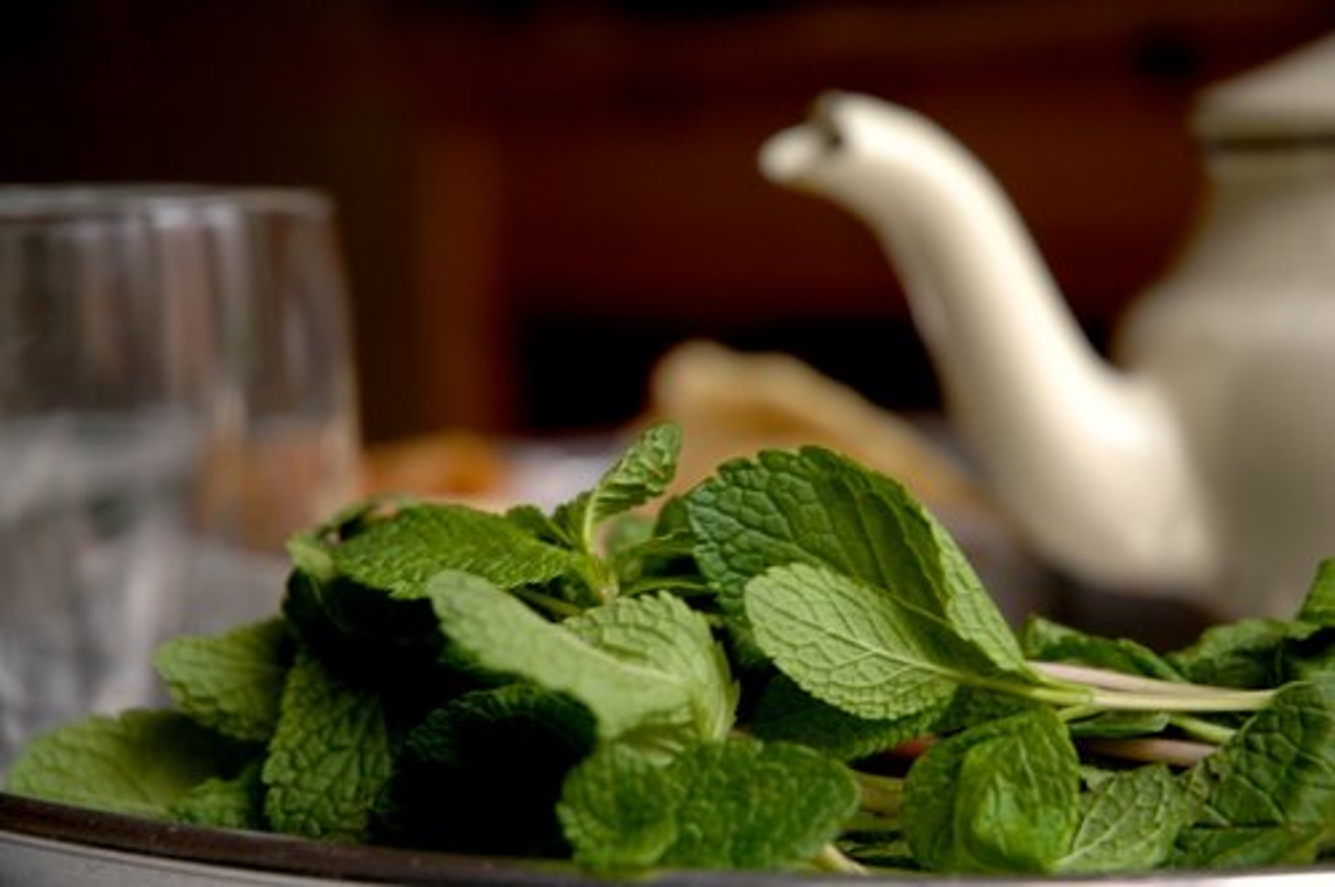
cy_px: 444
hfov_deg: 19.5
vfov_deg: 13.0
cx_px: 668
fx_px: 3889
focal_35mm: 105
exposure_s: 1/13
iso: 200
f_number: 4.5
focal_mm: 70
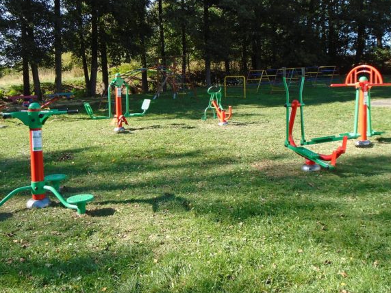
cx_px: 175
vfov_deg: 40.4
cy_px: 110
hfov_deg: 52.5
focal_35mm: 35
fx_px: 395
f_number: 3.2
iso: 100
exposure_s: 1/250
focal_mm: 4.6
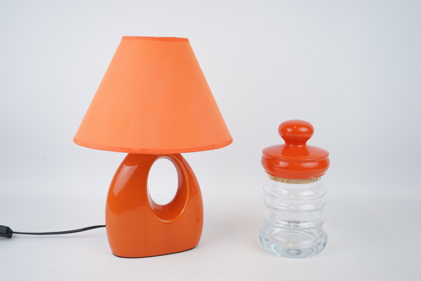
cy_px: 140
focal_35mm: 38
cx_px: 210
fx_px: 444
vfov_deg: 35.1
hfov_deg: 50.7
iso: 100
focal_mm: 38
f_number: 5.6
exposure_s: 1/80
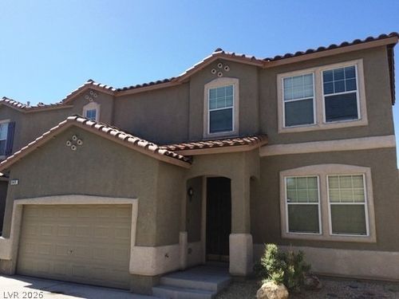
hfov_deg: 61.7
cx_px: 200
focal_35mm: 29
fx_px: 334
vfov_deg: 48.2
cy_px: 150
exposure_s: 1/1866
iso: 32
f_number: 2.2
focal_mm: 4.15
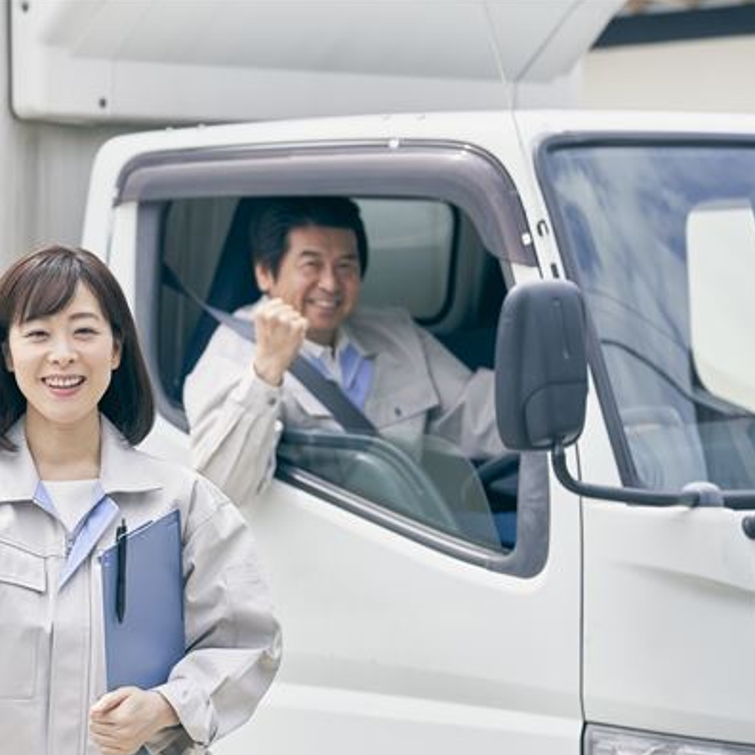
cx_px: 105
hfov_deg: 9.3
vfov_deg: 9.4
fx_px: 4614
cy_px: 450
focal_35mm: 187
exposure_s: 1/500
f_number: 4.5
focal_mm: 121
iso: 100
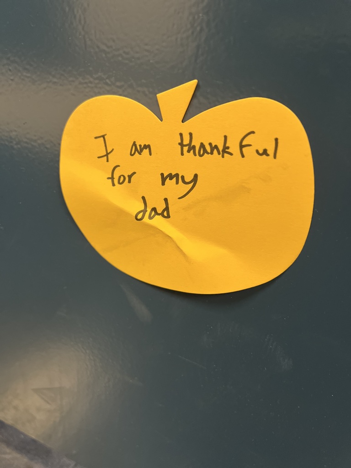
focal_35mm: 26
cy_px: 234
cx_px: 176
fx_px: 352
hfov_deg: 53.1
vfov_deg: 67.3
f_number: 1.5
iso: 320
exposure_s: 1/60
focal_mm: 5.7
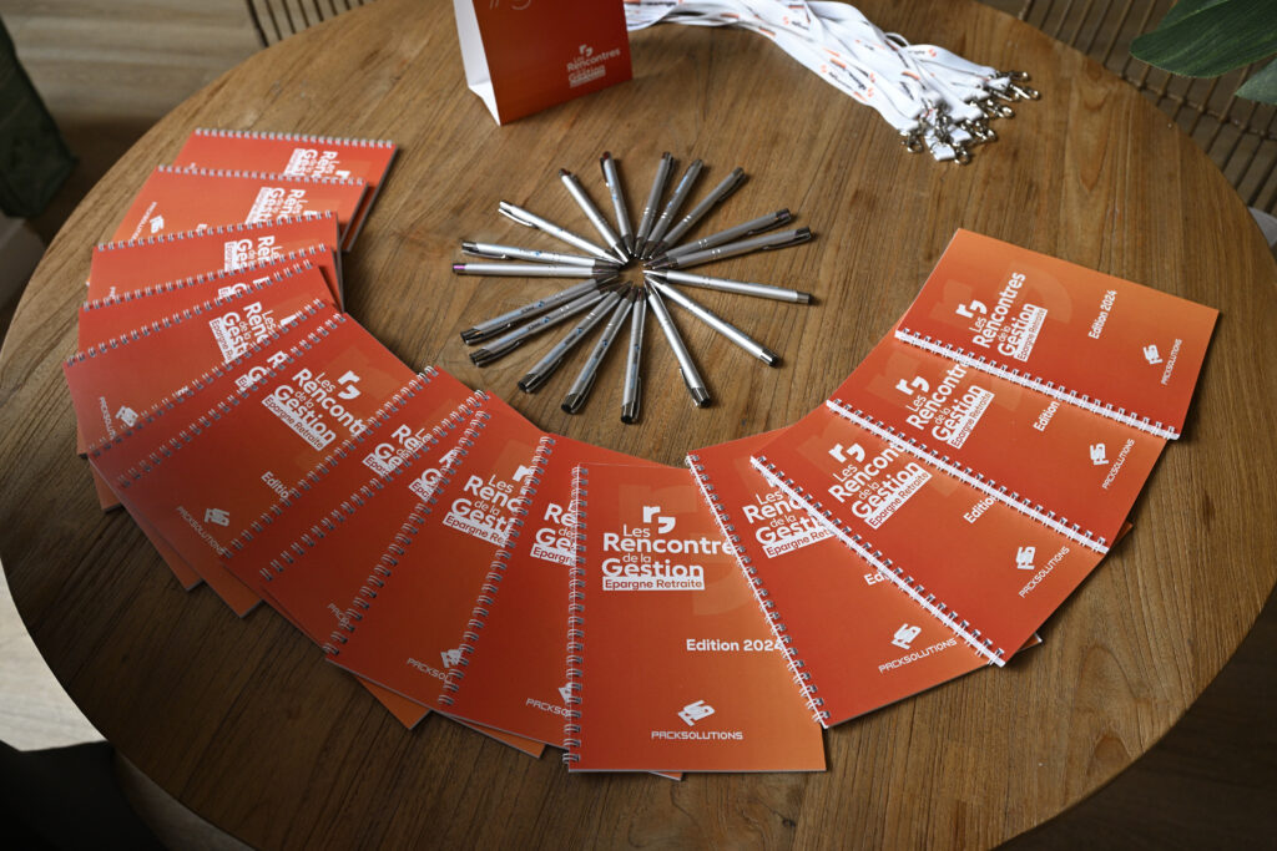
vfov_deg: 45.0
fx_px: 1029
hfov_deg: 63.7
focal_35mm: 29
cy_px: 426
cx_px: 638
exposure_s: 1/250
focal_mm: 29
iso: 1600
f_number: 5.6
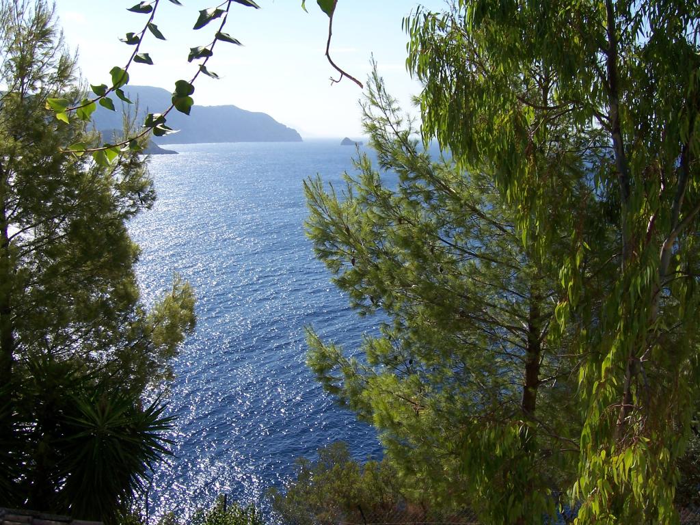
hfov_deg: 51.4
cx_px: 350
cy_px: 262
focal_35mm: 36
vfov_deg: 39.7
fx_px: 728
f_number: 4.8
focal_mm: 6
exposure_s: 1/500
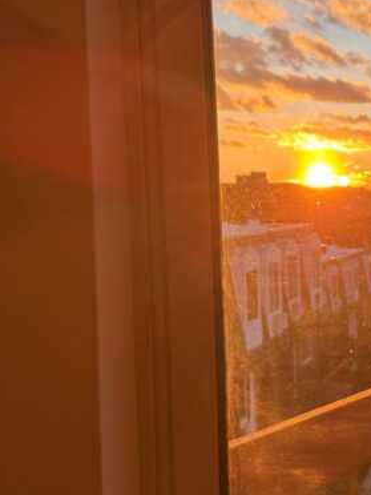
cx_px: 422
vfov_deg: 29.4
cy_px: 273
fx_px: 943
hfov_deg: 21.0
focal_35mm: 66
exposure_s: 1/992
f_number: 1.78
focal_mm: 6.76
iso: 80
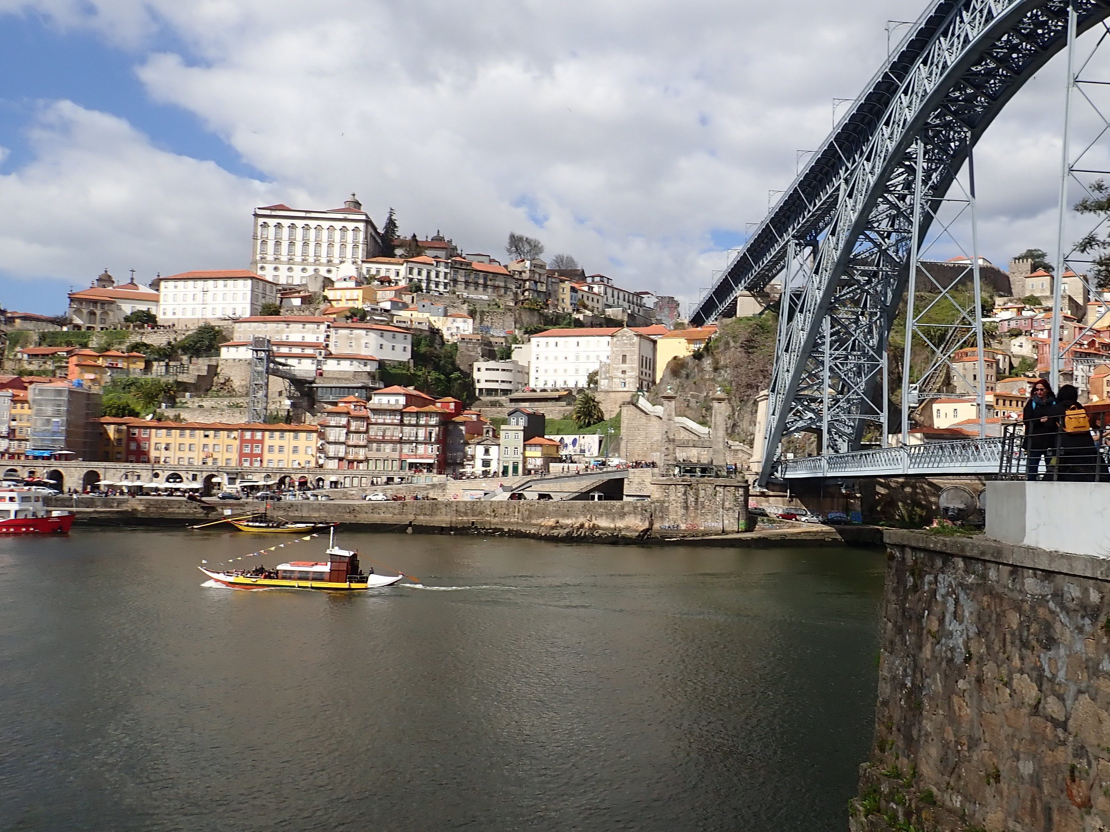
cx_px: 678
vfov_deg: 45.4
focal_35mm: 31
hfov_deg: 57.8
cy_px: 399
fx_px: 994
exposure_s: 1/250
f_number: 8
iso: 100
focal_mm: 4.5
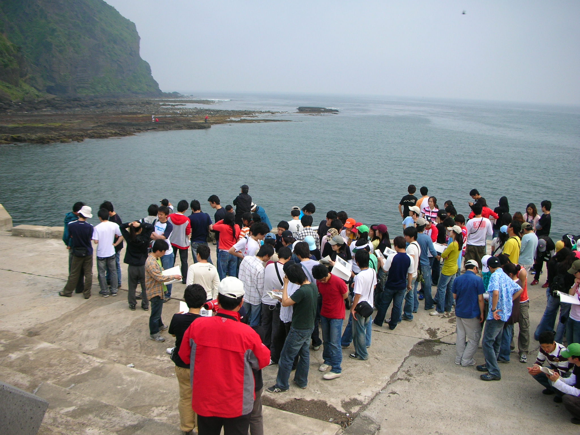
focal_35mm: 35
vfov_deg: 40.7
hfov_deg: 52.6
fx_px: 586
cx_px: 290
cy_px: 218
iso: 50
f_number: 8.5
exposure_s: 1/66.8
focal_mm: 5.8
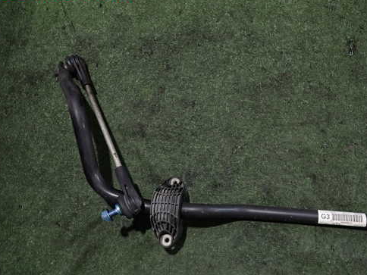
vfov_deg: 45.3
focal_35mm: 31
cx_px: 216
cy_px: 155
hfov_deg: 58.0
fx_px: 329
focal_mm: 4.5
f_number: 2
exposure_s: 1/30
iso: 320
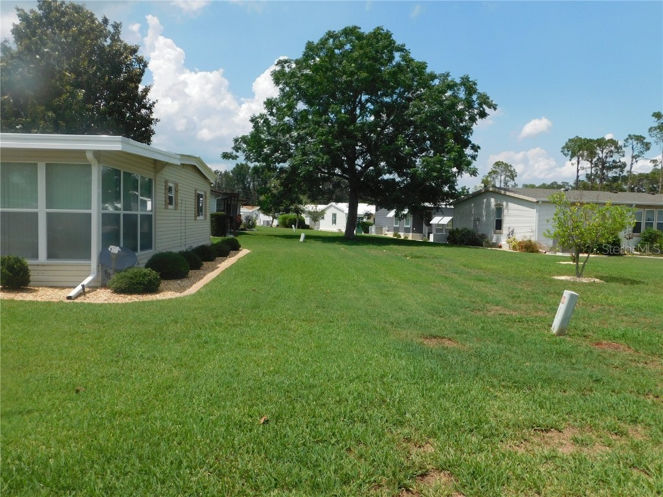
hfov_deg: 63.4
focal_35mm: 28
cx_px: 332
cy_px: 248
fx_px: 536
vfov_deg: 49.7
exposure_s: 1/500
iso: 125
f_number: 6.4
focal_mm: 4.9
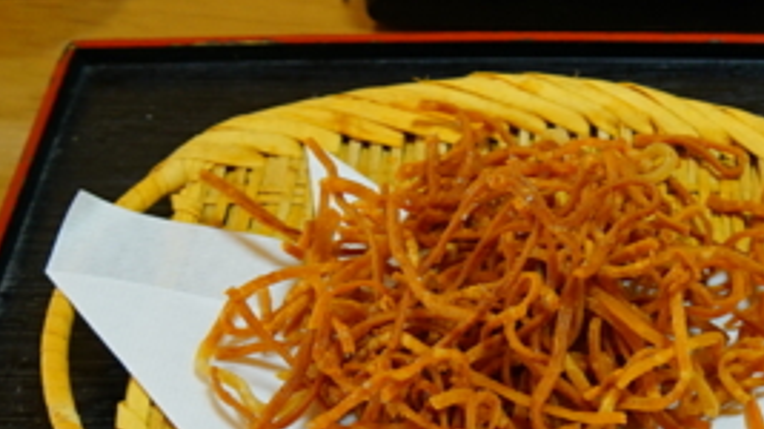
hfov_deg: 23.2
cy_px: 399
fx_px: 1782
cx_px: 755
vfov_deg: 13.6
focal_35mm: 88
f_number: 4
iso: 400
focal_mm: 19
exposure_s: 1/60
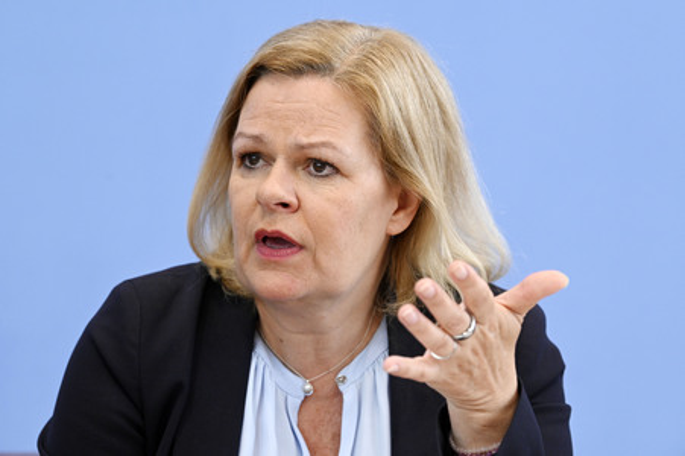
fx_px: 3042
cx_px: 342
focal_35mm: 160
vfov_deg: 8.6
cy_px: 228
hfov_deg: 12.8
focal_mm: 160
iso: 3200
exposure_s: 1/800
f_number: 5.6
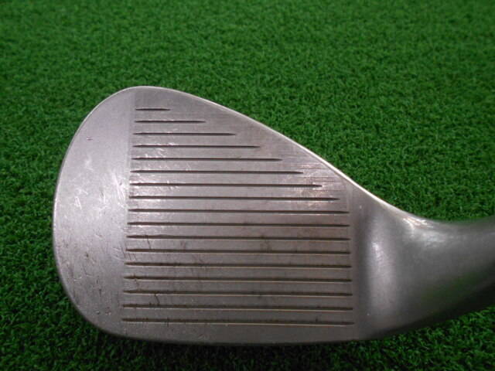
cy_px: 186
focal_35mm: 26
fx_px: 372
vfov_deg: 53.1
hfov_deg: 67.3
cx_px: 248
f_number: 3.2
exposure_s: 1/250
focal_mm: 4.6
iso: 450
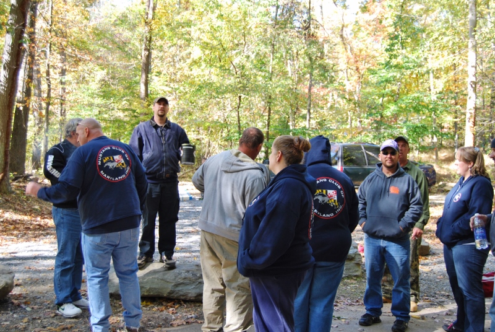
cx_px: 248
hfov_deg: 49.5
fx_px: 537
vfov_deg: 34.3
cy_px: 166
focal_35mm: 39
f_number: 4.2
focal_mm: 26
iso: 200
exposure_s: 1/60
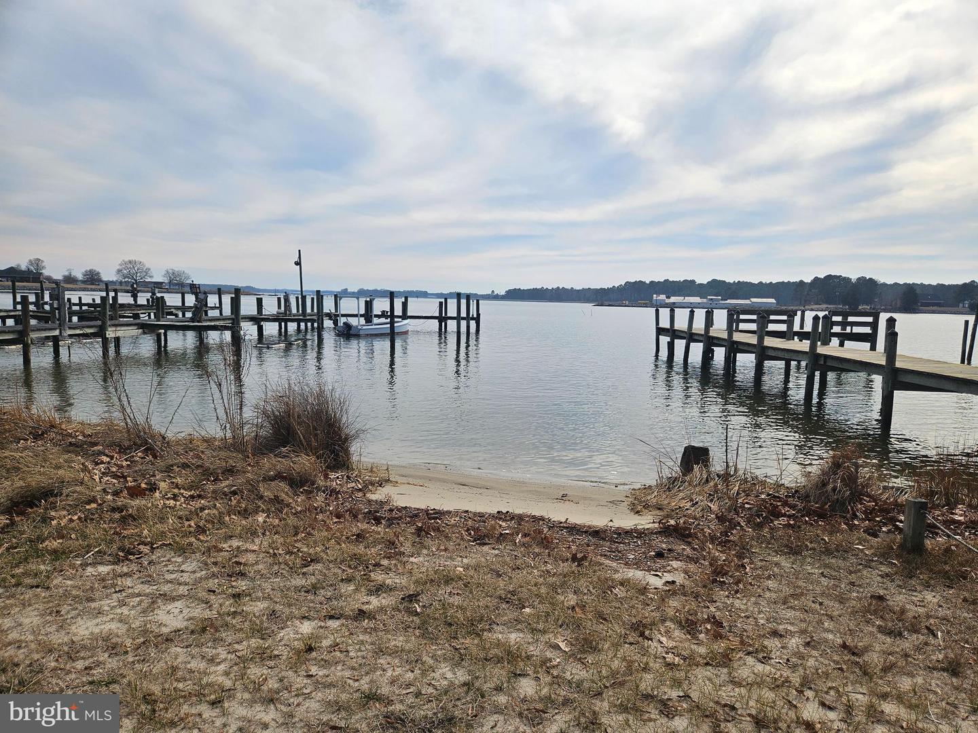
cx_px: 489
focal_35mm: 23
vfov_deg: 58.9
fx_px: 650
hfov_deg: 73.9
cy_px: 366
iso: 25
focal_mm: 5.4
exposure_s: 1/3892
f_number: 1.8
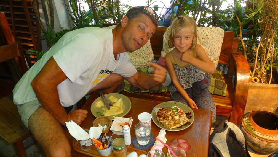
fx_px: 229
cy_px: 93
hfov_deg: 62.6
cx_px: 141
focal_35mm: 31
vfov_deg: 37.7
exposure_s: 1/30
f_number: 3.3
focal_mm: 4.7
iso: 100
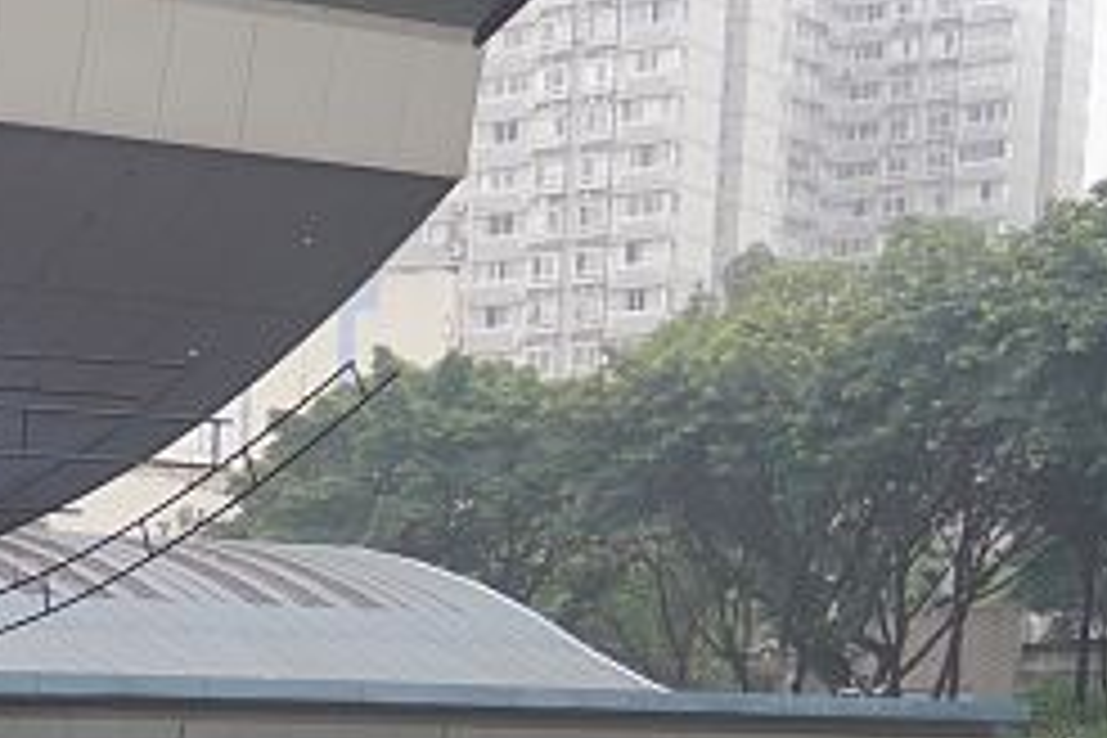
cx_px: -932
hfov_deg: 15.0
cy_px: 1330
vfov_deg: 10.9
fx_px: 3597
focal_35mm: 117
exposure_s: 1/160
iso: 800
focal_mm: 24
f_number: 4
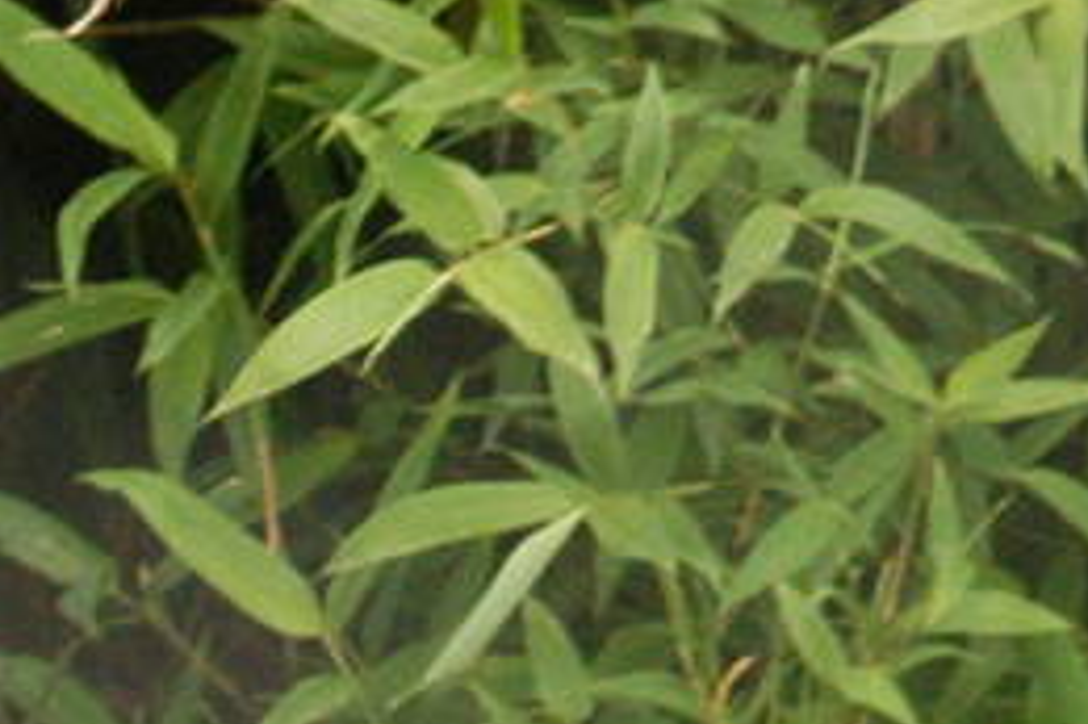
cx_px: -1544
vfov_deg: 1.3
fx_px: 30685
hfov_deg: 2.0
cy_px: 2180
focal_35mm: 1016
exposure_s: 1/350
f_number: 5
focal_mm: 110
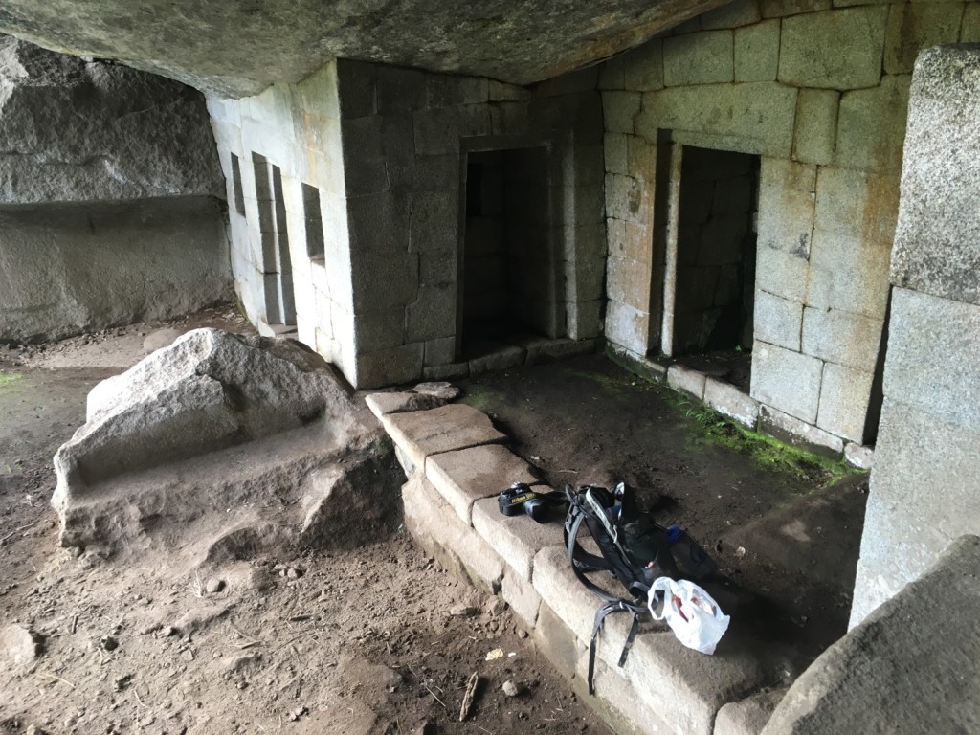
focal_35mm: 29
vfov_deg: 48.2
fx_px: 821
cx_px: 490
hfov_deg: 61.7
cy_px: 368
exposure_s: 1/30
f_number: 2.2
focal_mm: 4.15
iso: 50
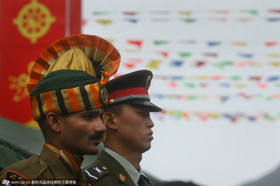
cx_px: 140
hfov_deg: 14.9
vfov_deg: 9.9
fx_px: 1073
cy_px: 93
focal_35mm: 138
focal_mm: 92
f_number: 4
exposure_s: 1/250
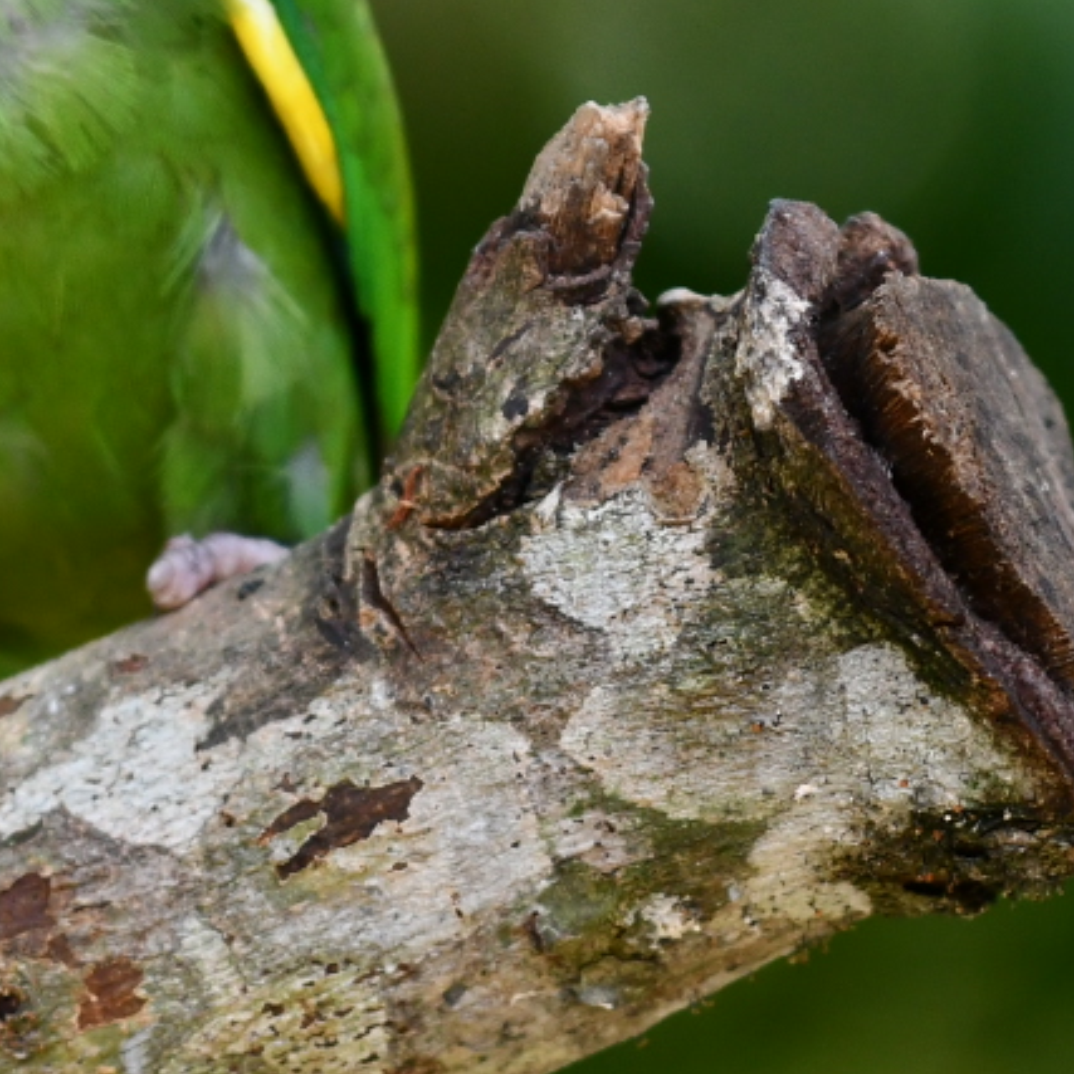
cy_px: 163
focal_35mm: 774
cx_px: 133
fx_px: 27169
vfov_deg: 2.3
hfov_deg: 2.3
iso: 640
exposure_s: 1/1000
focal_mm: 160
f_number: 4
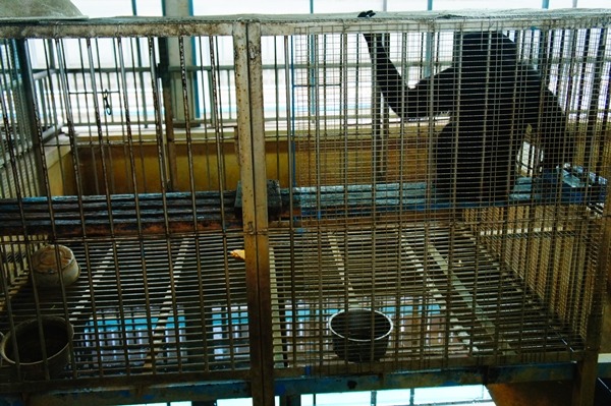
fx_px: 610
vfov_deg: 36.8
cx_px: 306
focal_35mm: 36
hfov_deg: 53.2
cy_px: 203
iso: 1600
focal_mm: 24
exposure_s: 1/60
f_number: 4
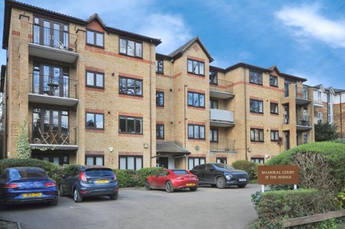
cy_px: 114
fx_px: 273
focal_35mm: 28
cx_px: 172
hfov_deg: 64.6
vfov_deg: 45.6
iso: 200
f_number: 6.3
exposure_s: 1/160
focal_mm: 19
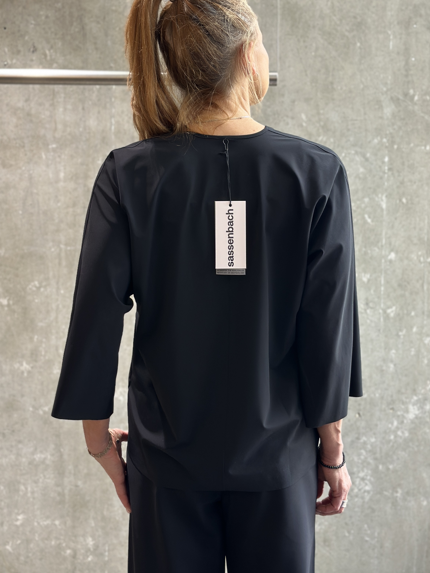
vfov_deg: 31.1
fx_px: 1027
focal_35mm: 62
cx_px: 210
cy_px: 237
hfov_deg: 23.6
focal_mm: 6.86
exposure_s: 1/50
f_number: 1.78
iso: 64
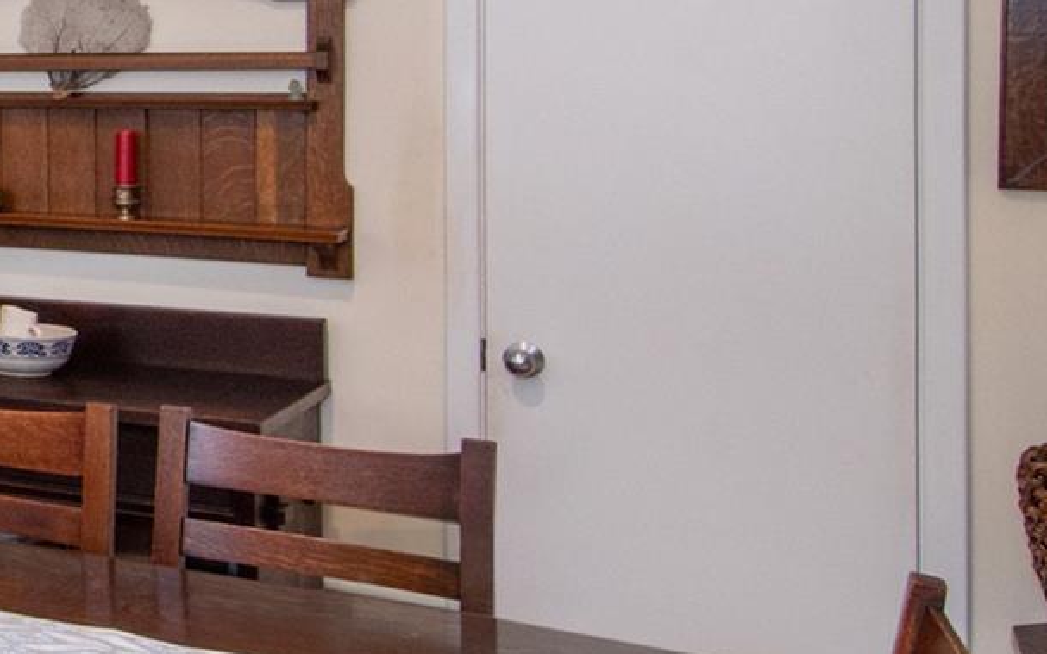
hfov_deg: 25.2
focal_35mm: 57
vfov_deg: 22.5
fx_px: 1618
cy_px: 126
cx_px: -595
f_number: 11
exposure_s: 1/10
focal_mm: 11
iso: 640
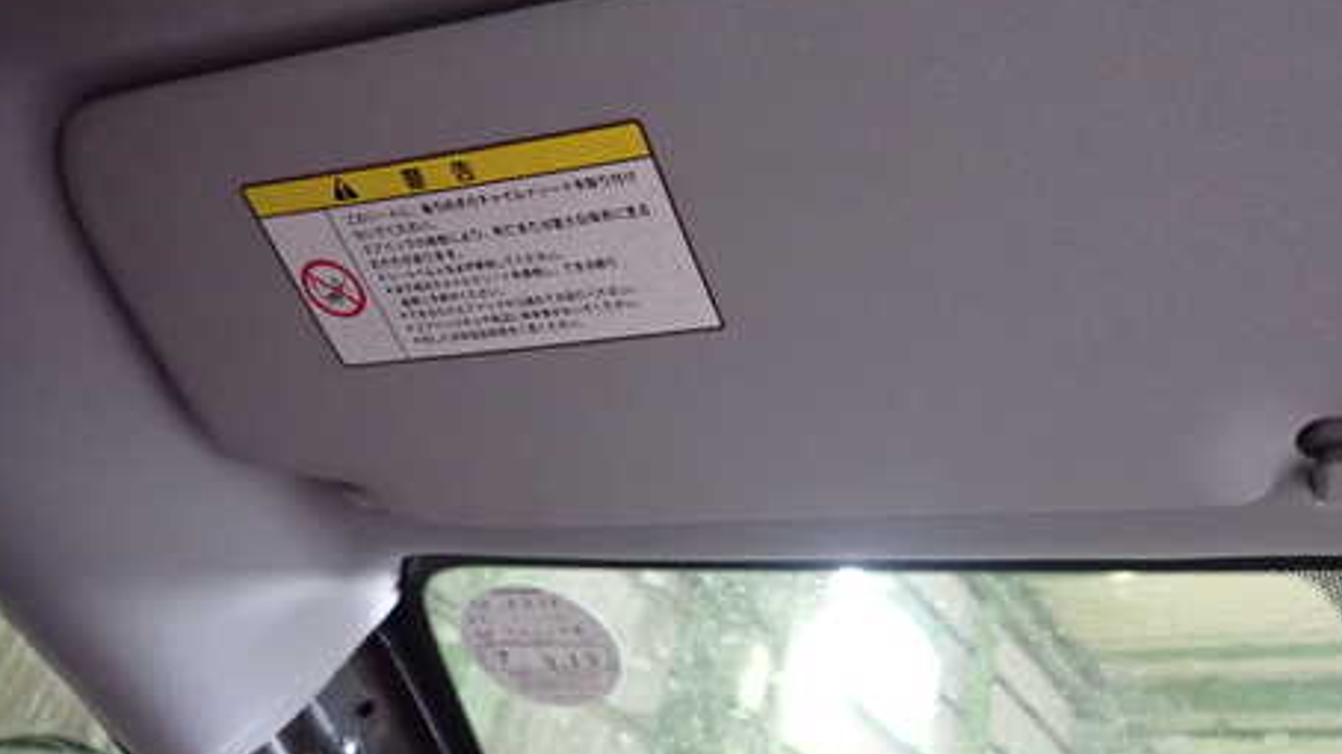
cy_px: 225
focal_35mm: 36
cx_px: 851
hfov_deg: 54.6
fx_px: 1281
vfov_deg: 32.4
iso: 1250
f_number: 2
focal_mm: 4.5
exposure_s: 1/60
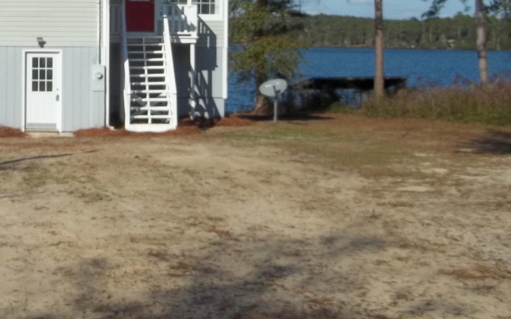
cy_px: 21
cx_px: 48
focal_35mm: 64
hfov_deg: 30.5
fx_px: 891
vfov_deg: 19.9
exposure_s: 1/250
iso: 64
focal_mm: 5.9
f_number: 8
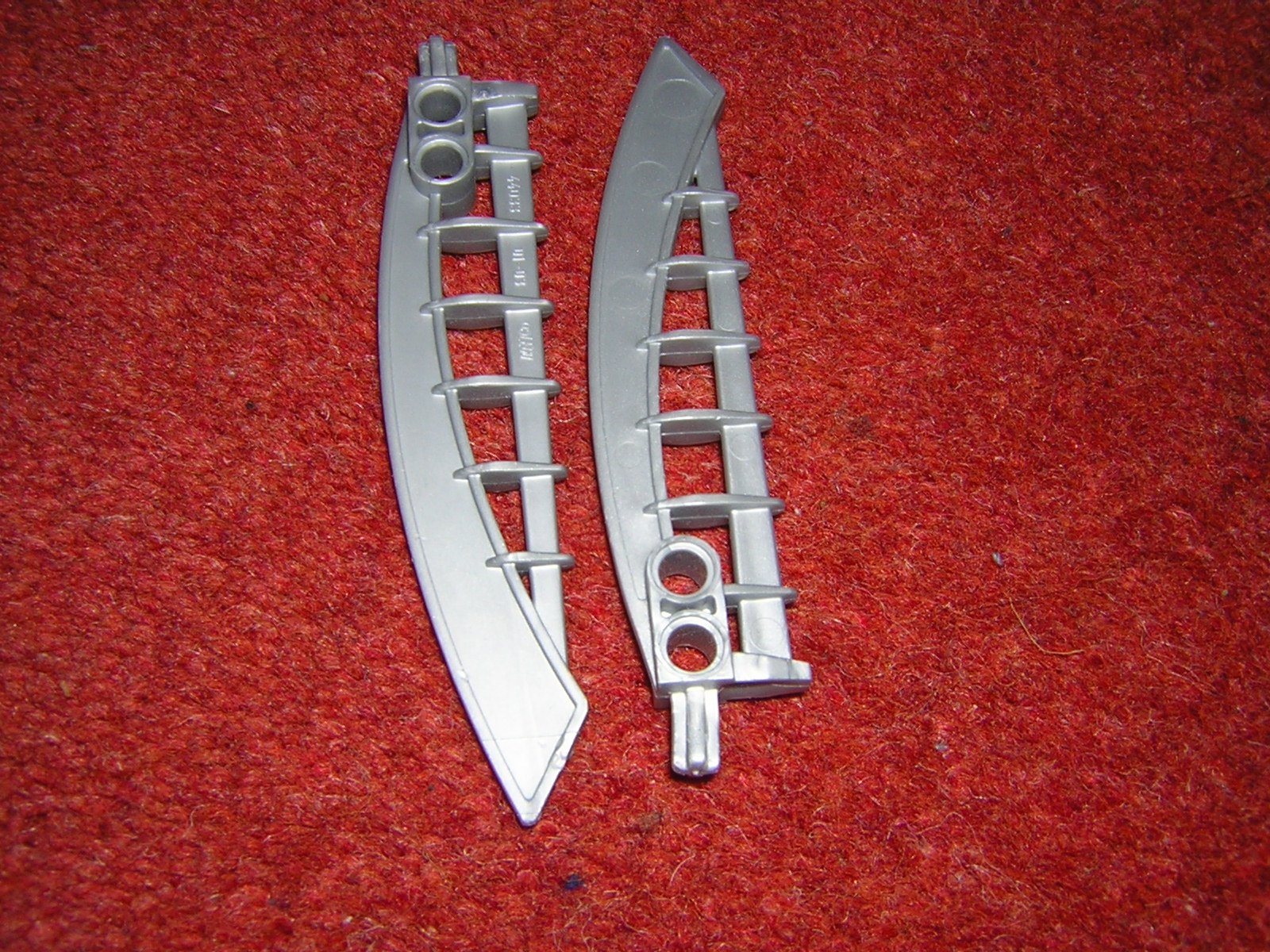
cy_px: 476
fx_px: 1321
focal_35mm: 36
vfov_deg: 39.7
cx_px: 635
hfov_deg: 51.4
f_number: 5.2
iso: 100
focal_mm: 4.7
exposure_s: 1/60.1
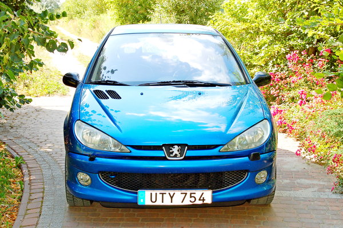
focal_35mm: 66
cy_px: 114
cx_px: 172
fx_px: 628
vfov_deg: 20.6
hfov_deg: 30.5
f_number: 7.1
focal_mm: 44
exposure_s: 1/200
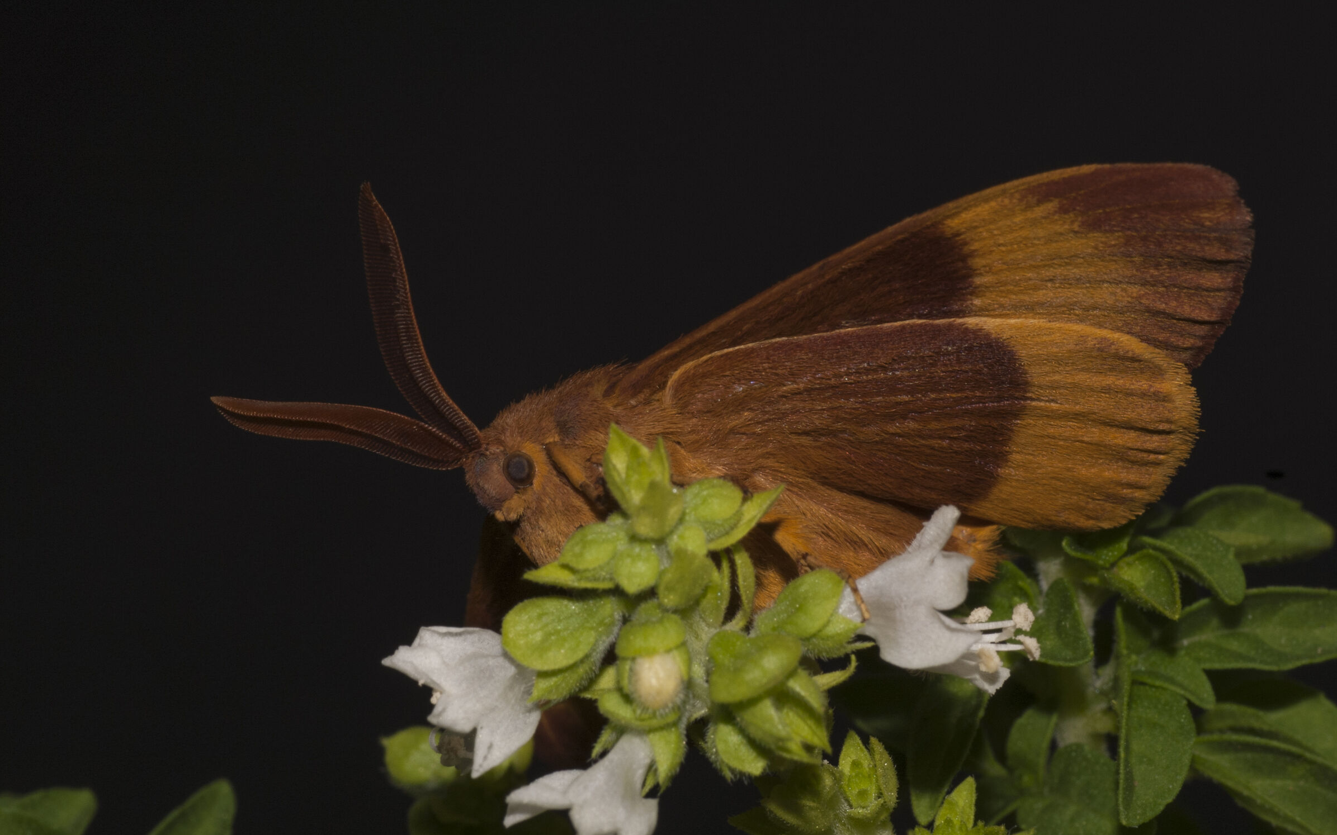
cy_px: 419
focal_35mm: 138
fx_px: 5028
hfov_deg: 15.1
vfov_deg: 9.5
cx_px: 670
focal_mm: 90
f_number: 20
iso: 100
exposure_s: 1/125
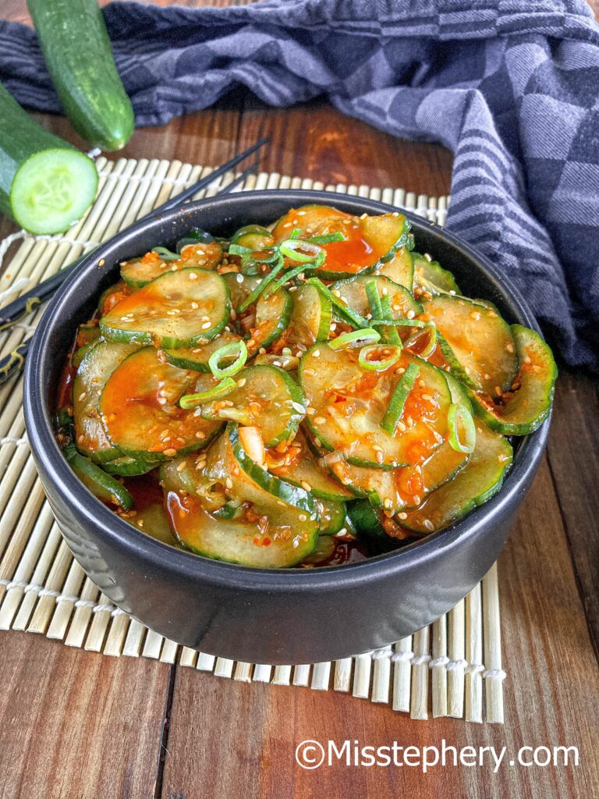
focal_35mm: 28
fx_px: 646
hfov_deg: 49.7
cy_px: 400
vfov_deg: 63.4
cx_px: 300
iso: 320
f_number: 1.8
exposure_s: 1/55
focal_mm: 3.99
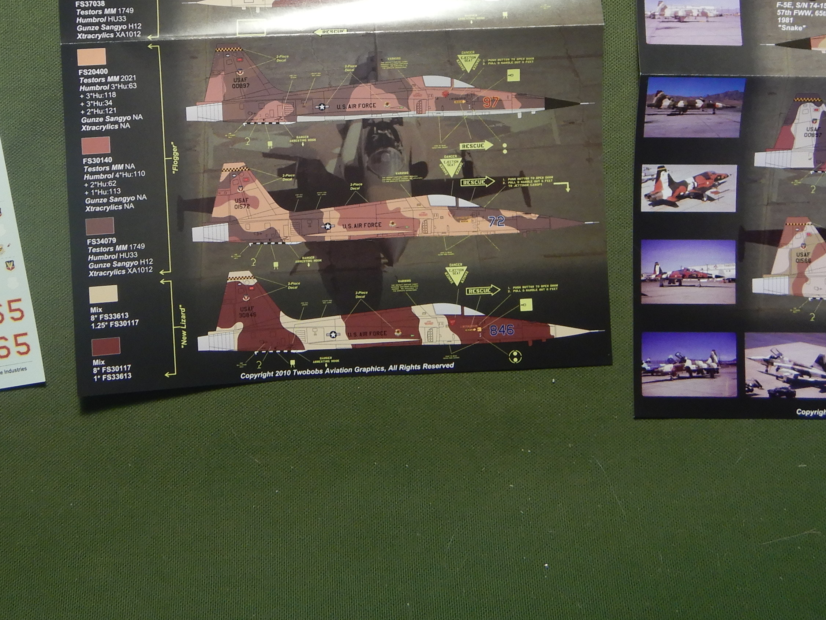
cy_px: 67
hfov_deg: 38.8
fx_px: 1169
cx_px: 334
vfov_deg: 28.6
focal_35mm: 49
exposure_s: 1/30
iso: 125
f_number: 2.8
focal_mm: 4.3
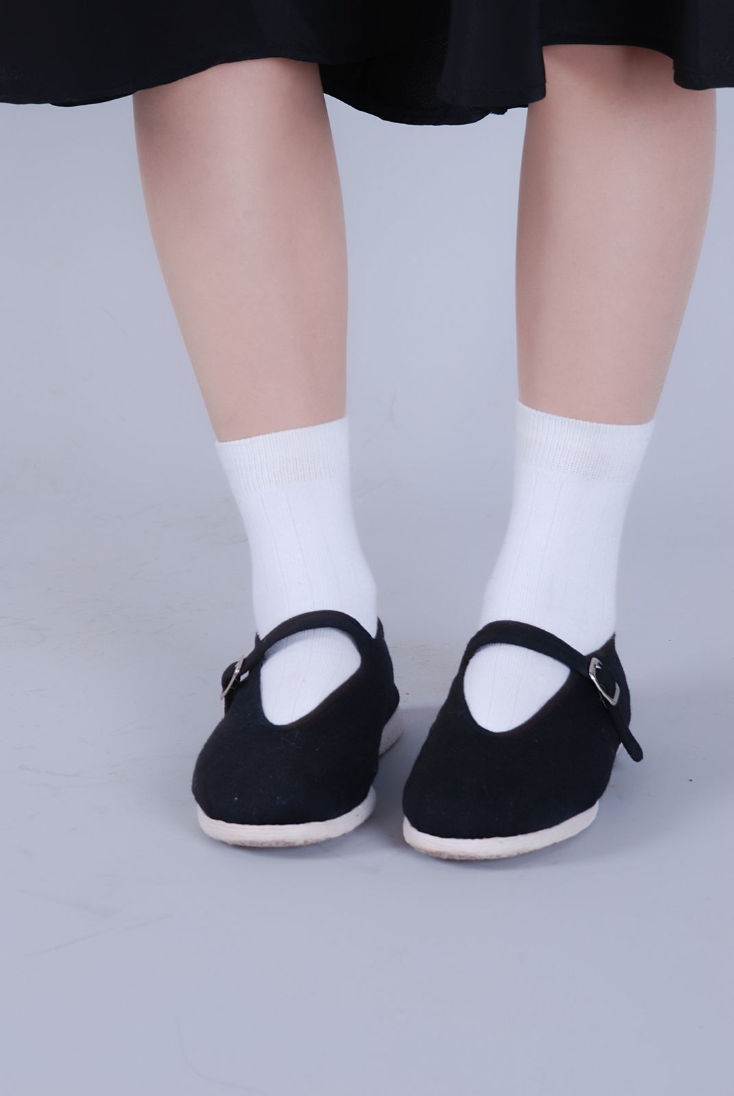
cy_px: 548
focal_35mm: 128
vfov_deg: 16.1
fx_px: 3888
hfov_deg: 10.8
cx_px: 367
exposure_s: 1/8
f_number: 11
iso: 100
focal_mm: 85
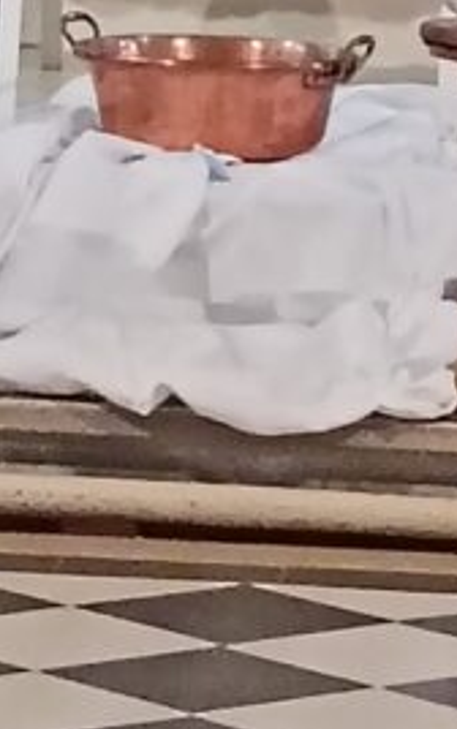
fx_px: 6761
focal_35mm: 340
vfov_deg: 6.1
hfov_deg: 3.9
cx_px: 212
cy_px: -598
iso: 684
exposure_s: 1/33.3
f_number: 1.9
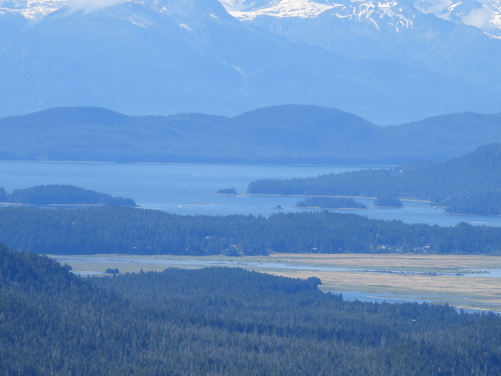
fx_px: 5717
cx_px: 228
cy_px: 188
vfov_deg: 3.8
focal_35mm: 395
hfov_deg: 5.0
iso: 100
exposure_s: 1/640
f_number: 5
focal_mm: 53.5
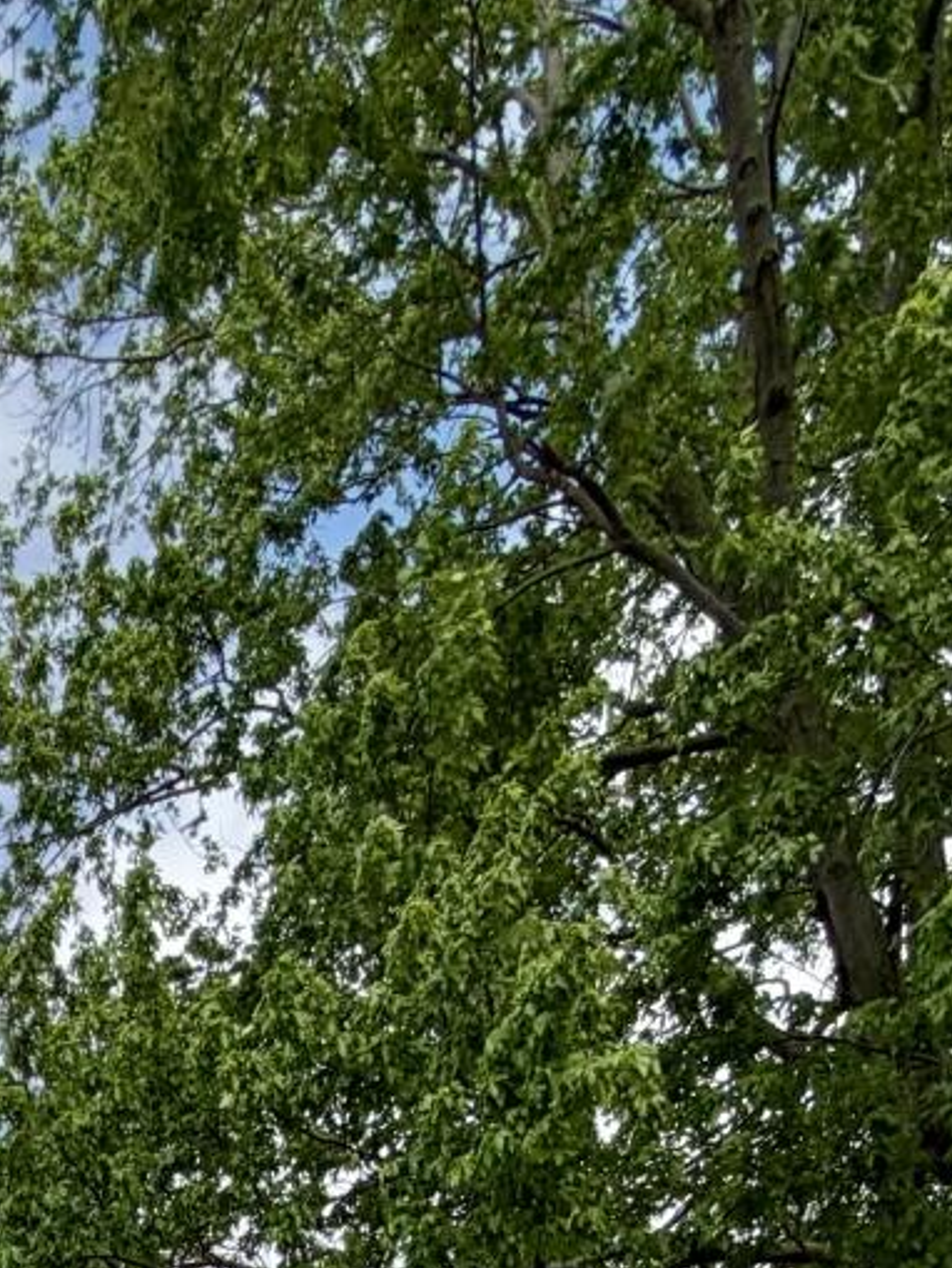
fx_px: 2016
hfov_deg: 22.9
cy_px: 2289
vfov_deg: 21.8
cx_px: -366
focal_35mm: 55
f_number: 2.2
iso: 20
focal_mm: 2.22
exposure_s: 1/770
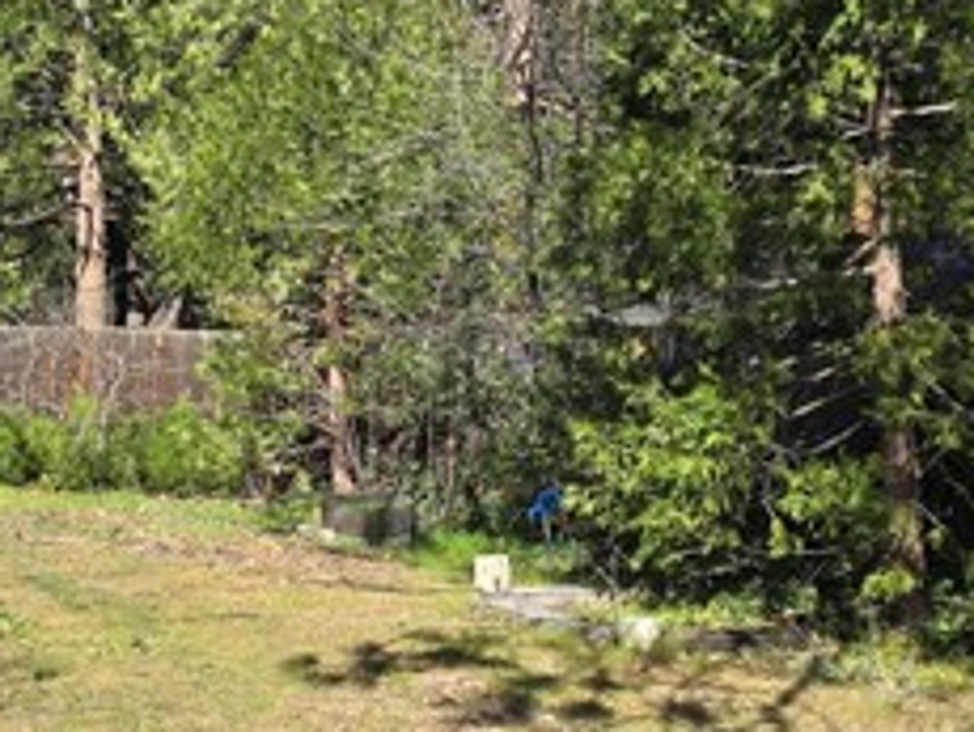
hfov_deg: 30.0
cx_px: 301
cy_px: 288
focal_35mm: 64
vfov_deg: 22.9
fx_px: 1803
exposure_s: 1/508
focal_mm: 6.3
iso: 12
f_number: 1.7
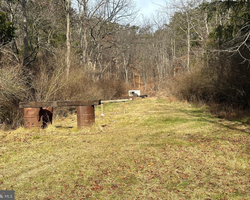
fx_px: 377
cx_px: 117
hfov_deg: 36.6
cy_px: 99
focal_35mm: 51
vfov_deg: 29.7
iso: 64
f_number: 1.78
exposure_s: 1/1751
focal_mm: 6.86
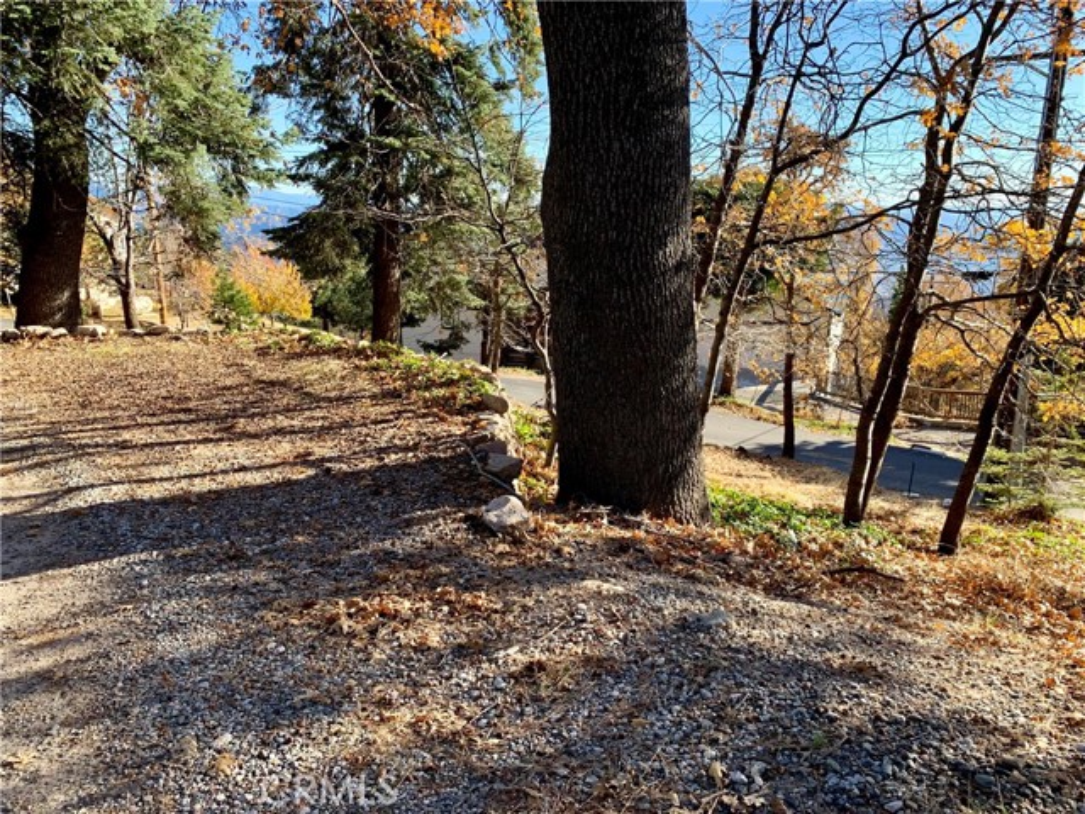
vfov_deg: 53.1
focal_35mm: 26
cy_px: 407
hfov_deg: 67.3
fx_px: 815
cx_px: 542
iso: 25
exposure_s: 1/448
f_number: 1.8
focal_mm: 4.25
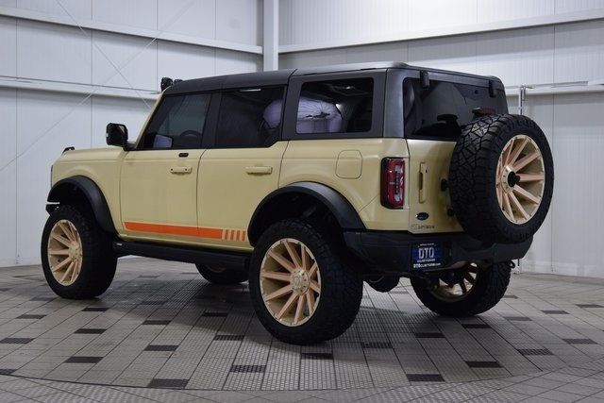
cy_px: 202
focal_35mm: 57
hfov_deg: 35.0
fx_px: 956
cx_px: 302
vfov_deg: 23.8
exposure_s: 1/60
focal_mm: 38
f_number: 8
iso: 1600
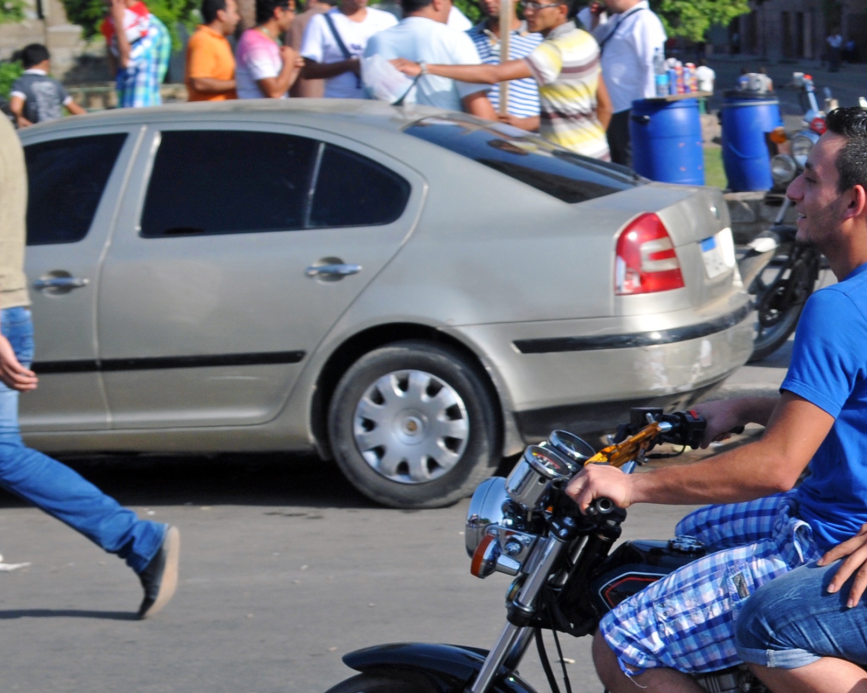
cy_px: 548
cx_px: 1093
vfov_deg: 13.2
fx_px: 2983
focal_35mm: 116
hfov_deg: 15.8
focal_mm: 31
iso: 200
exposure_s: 1/500
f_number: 6.3
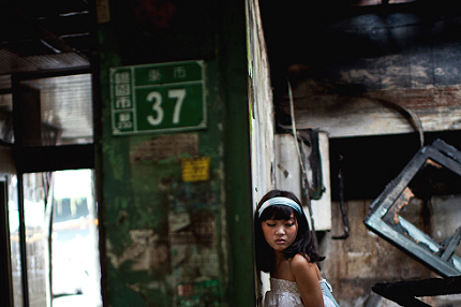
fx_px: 729
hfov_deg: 34.9
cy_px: 243
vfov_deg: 23.4
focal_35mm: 57
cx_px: 176
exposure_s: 1/320
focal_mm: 35
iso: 800
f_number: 1.4
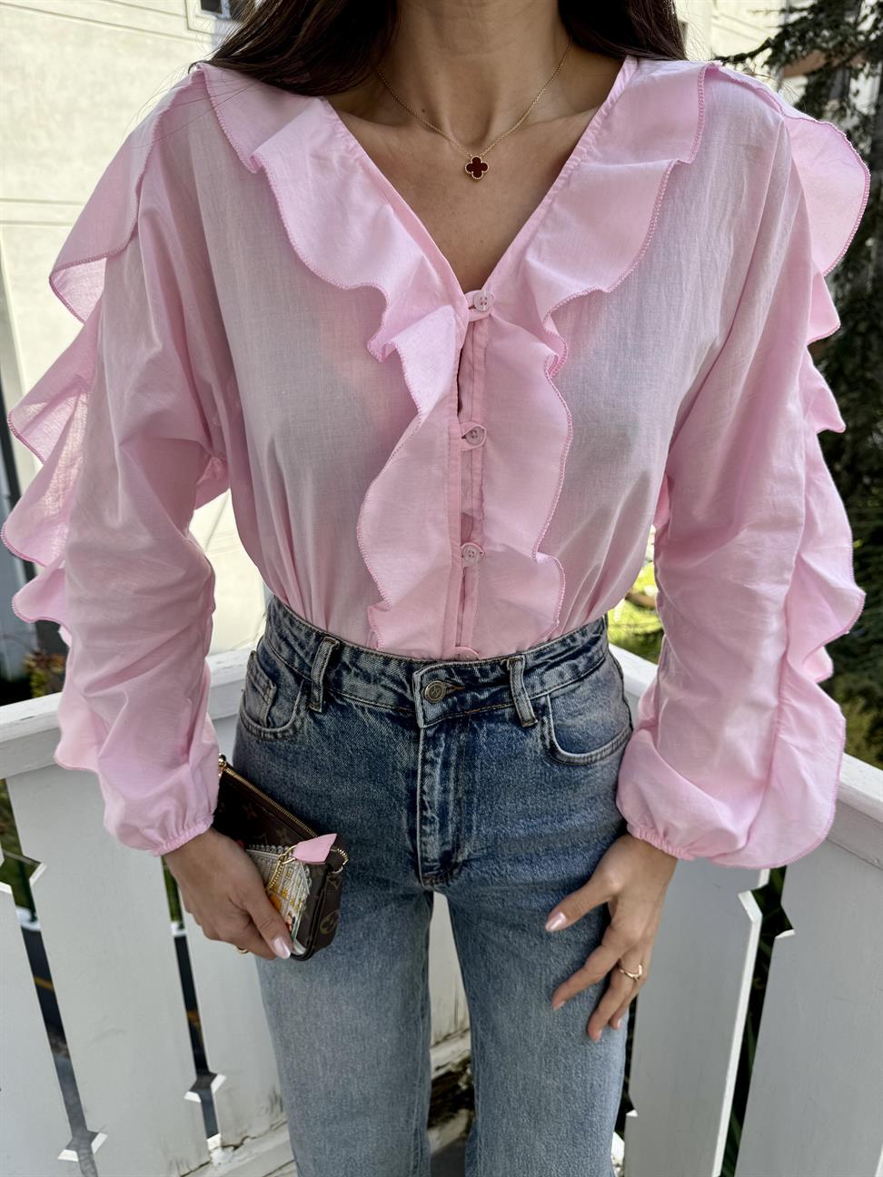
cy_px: 588
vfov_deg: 71.6
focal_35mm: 24
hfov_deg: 56.8
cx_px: 442
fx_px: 816
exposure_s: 1/792
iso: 80
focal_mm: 6.76
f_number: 1.78
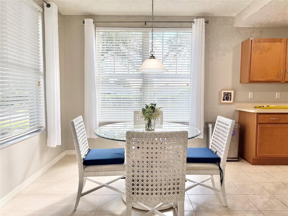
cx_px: 144
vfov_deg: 56.8
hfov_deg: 71.6
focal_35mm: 24
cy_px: 108
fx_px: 200
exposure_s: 1/459
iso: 100
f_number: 1.78
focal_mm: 6.76
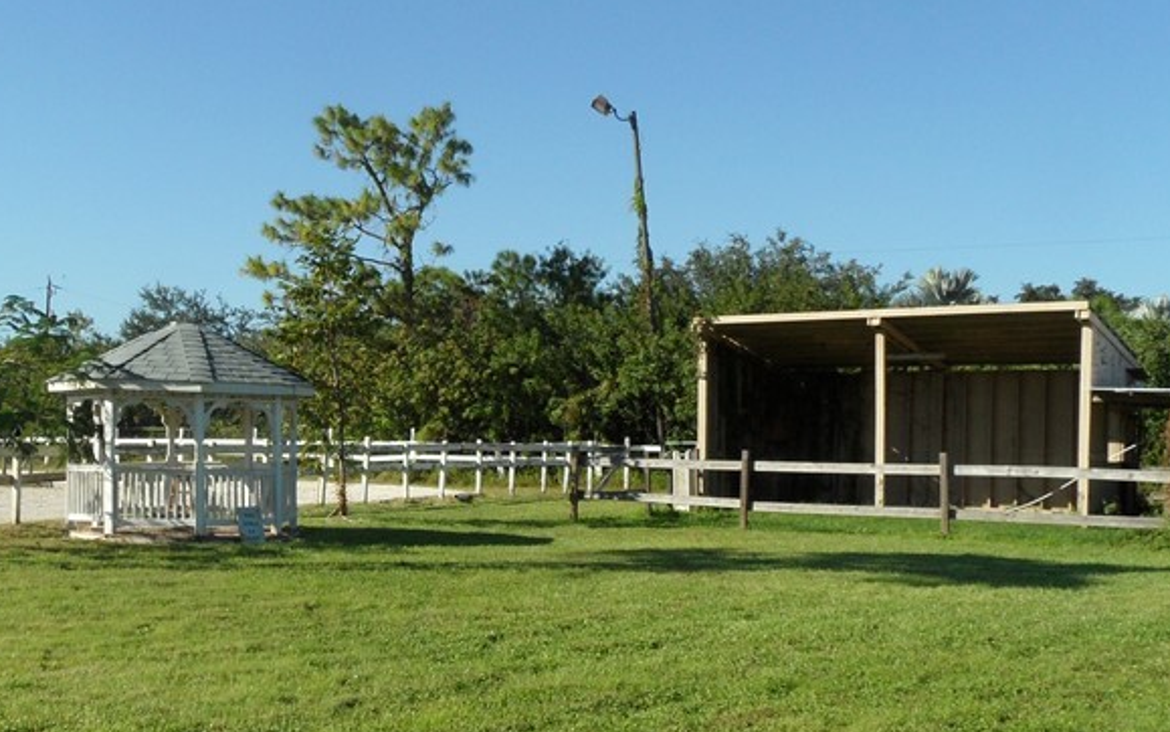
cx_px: 424
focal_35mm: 45
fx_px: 1435
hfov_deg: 43.9
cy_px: 447
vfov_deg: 28.5
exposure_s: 1/500
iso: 80
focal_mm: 3.9
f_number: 4.6
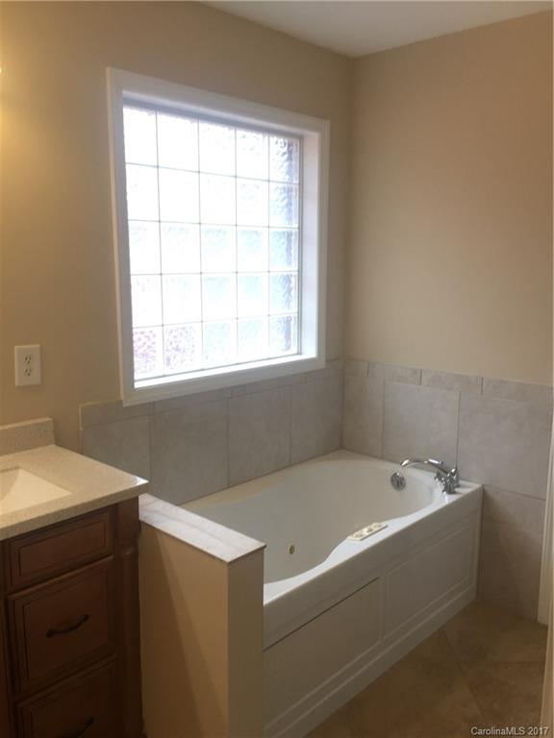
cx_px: 277
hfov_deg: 48.2
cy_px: 369
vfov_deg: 61.7
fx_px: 619
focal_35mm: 29
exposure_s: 1/60
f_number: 2.2
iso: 32
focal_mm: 4.15
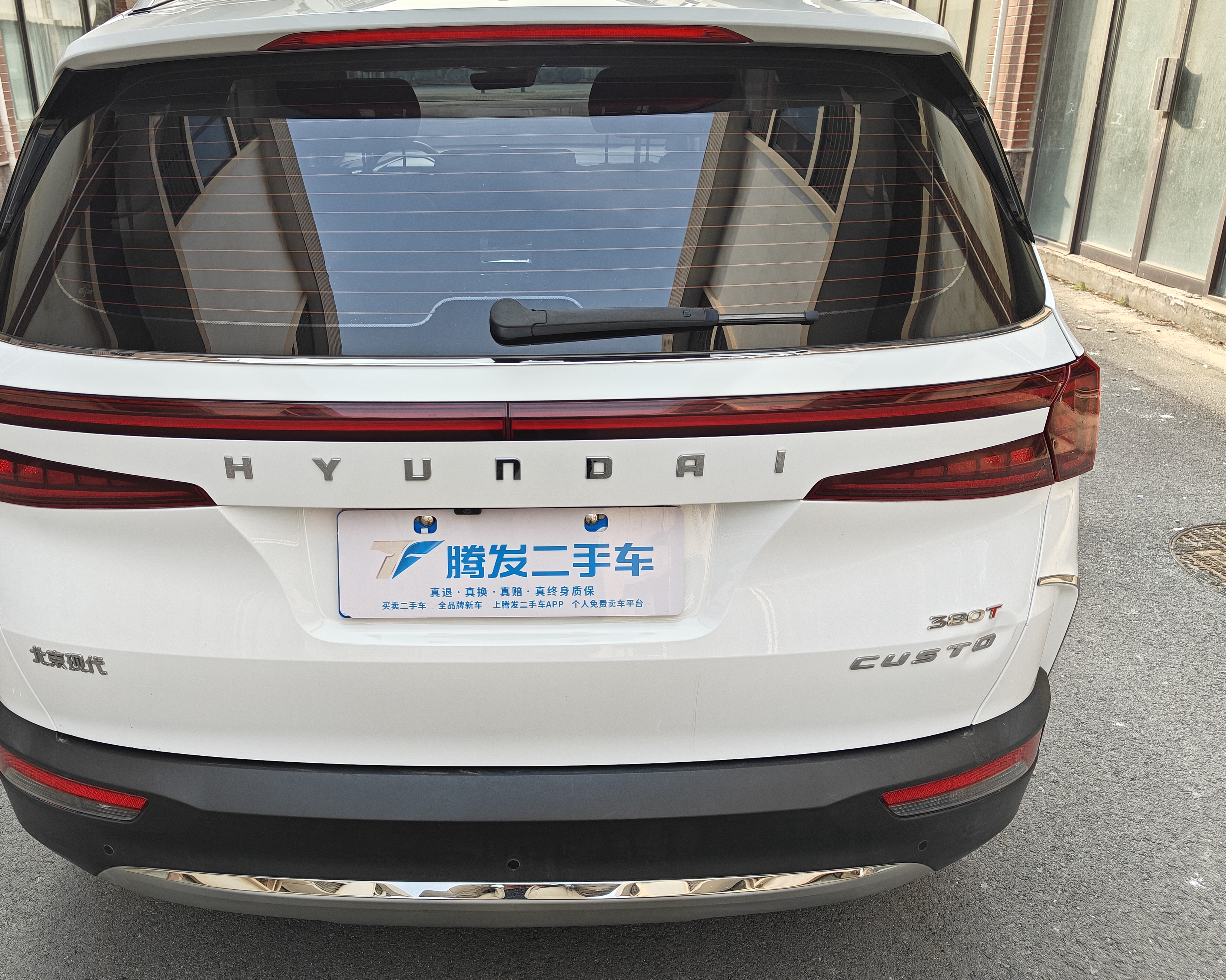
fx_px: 1052
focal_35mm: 29
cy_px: 455
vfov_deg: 49.9
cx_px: 489
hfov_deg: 59.9
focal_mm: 5.59
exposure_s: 1/608
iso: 50
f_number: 1.8
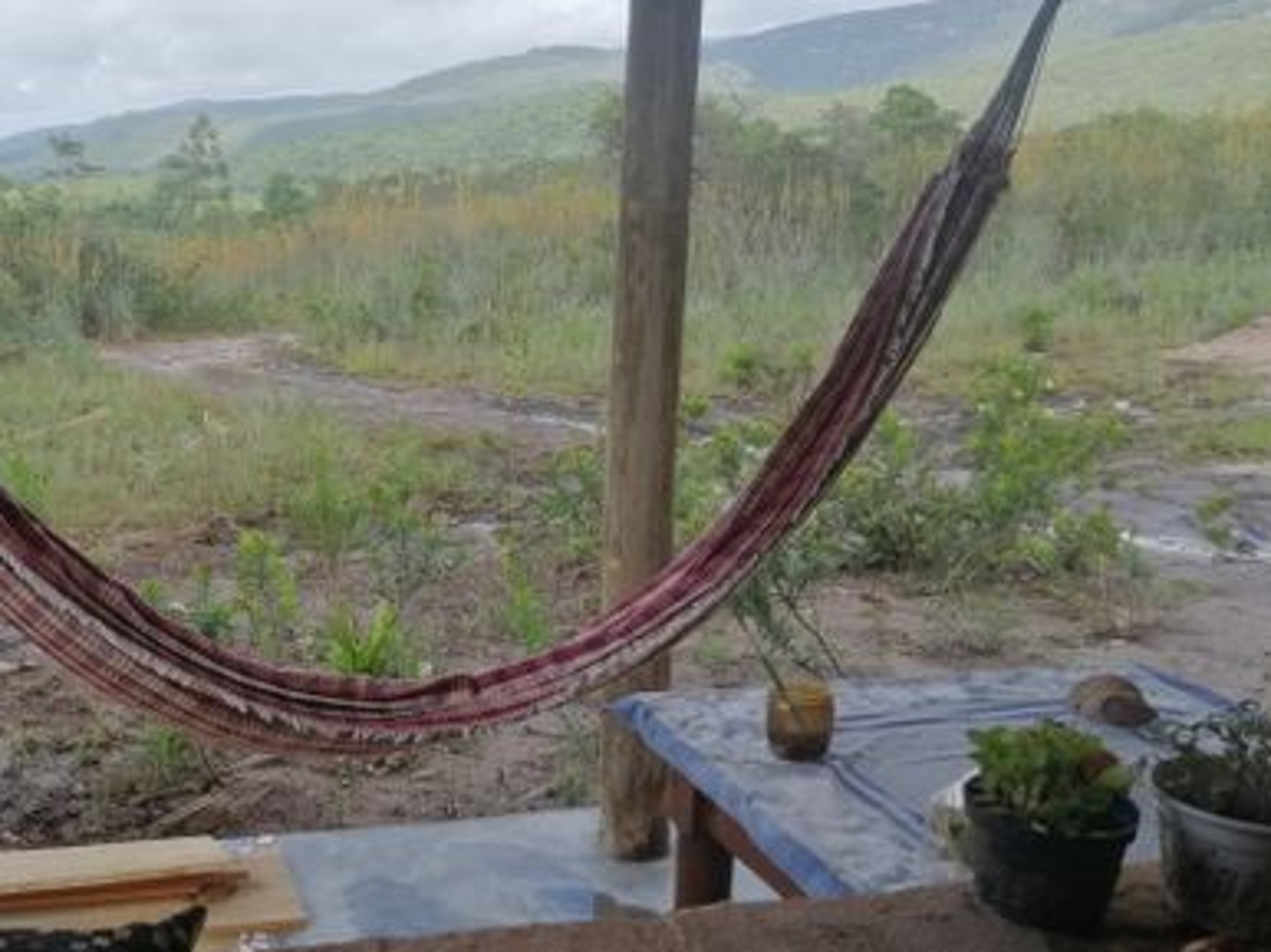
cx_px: 303
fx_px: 1541
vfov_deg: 34.3
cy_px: 504
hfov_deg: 43.3
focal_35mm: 42
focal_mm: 3.95
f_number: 1.8
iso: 50
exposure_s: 1/821
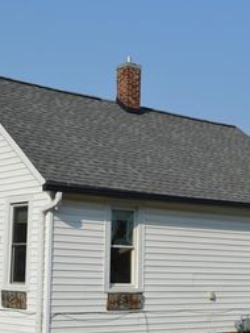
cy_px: 196
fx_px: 712
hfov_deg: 19.7
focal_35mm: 74
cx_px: 195
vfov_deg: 26.3
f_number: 8
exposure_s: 1/250
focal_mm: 26
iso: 100
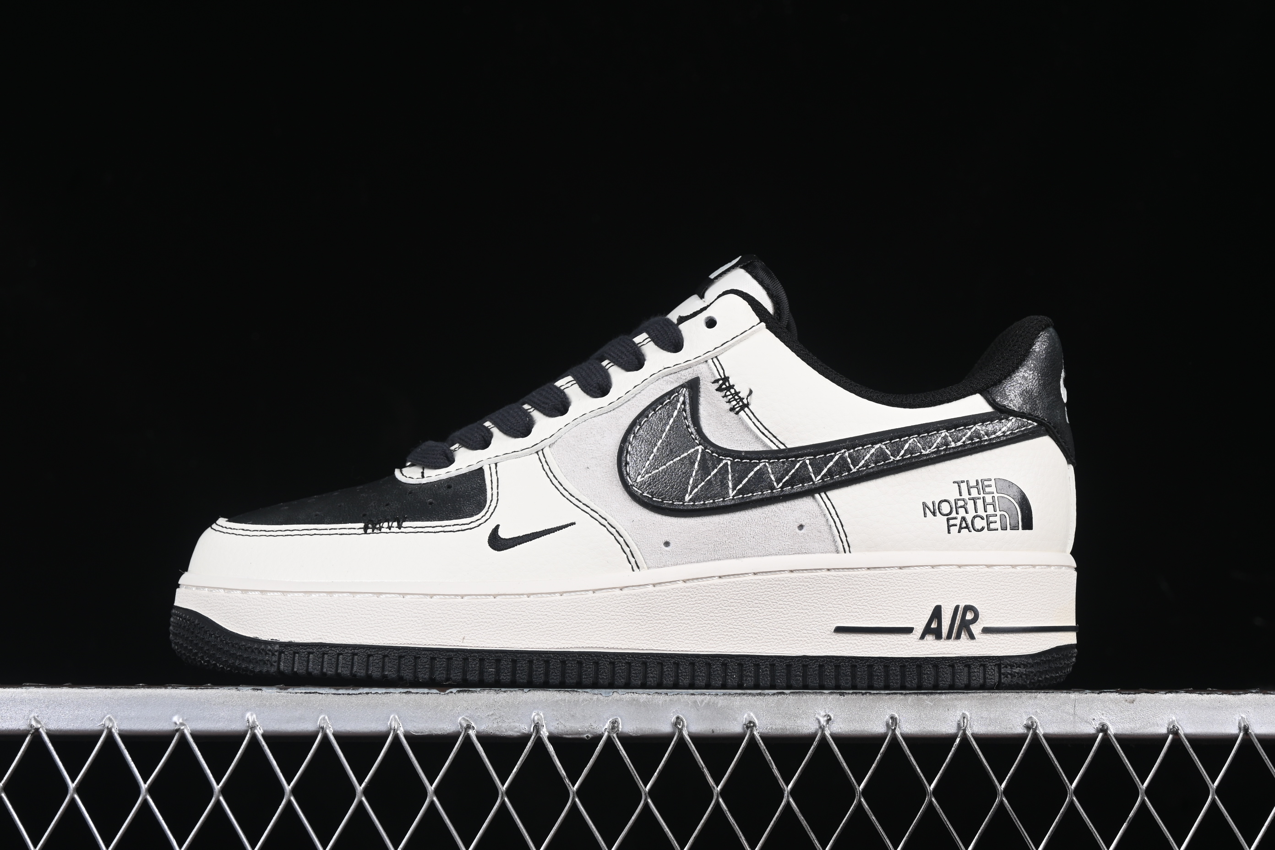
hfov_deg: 27.0
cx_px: 638
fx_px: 2656
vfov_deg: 18.2
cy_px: 425
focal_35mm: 75
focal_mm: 50
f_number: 8
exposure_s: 1/80
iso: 160
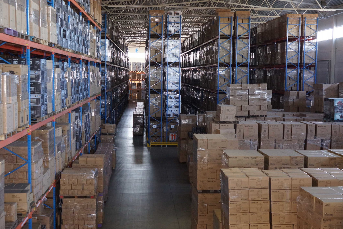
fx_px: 429
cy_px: 114
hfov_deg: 43.6
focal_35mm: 45
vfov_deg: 29.9
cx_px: 172
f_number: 4.5
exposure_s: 1/60
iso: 1600
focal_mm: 30
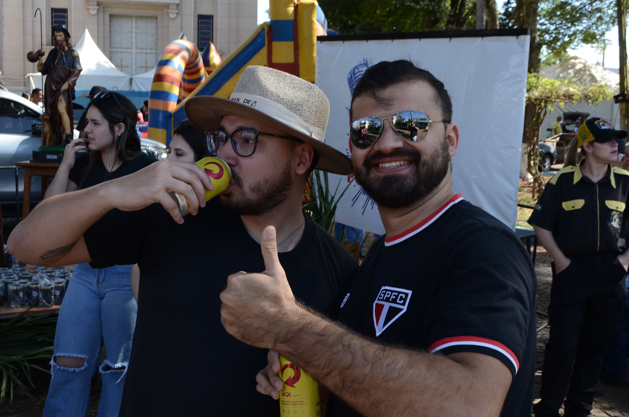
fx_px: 732
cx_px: 314
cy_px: 208
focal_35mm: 42
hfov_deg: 46.5
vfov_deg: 31.8
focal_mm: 28
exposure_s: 1/60
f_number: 10
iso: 200
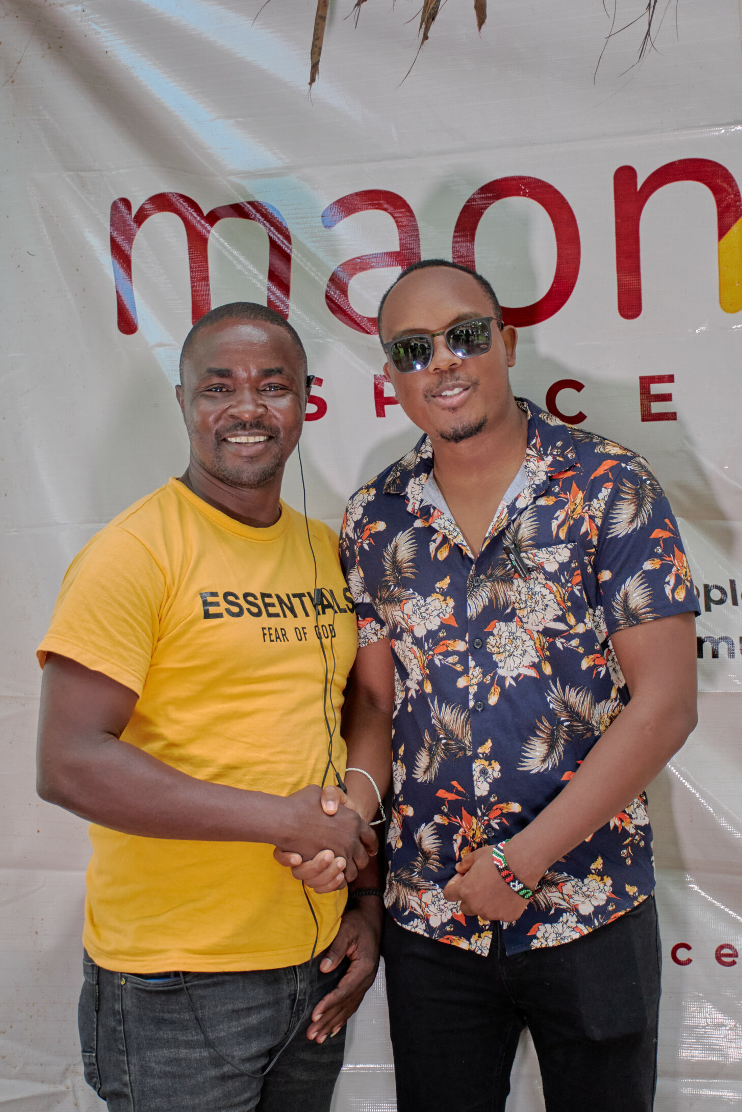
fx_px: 1885
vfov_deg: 32.9
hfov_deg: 22.3
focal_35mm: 61
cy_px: 550
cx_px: 365
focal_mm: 35
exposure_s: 1/160
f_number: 4.2
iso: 800
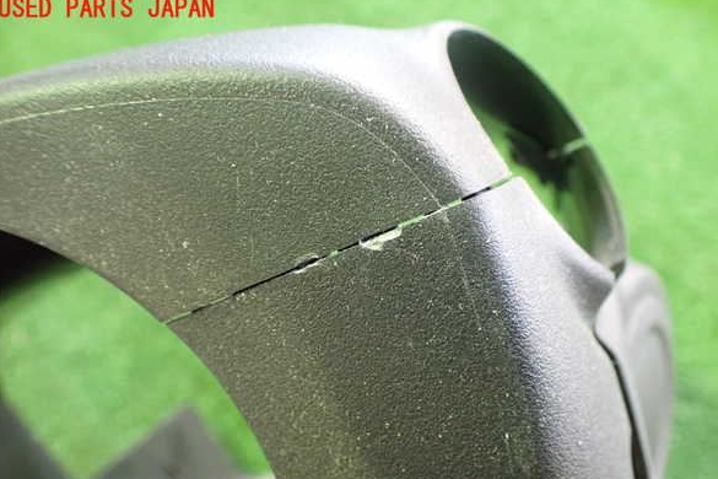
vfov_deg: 41.0
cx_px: 360
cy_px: 270
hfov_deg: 58.7
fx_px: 638
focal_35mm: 32
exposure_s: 1/30
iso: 1000
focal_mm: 5.4
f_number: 2.3
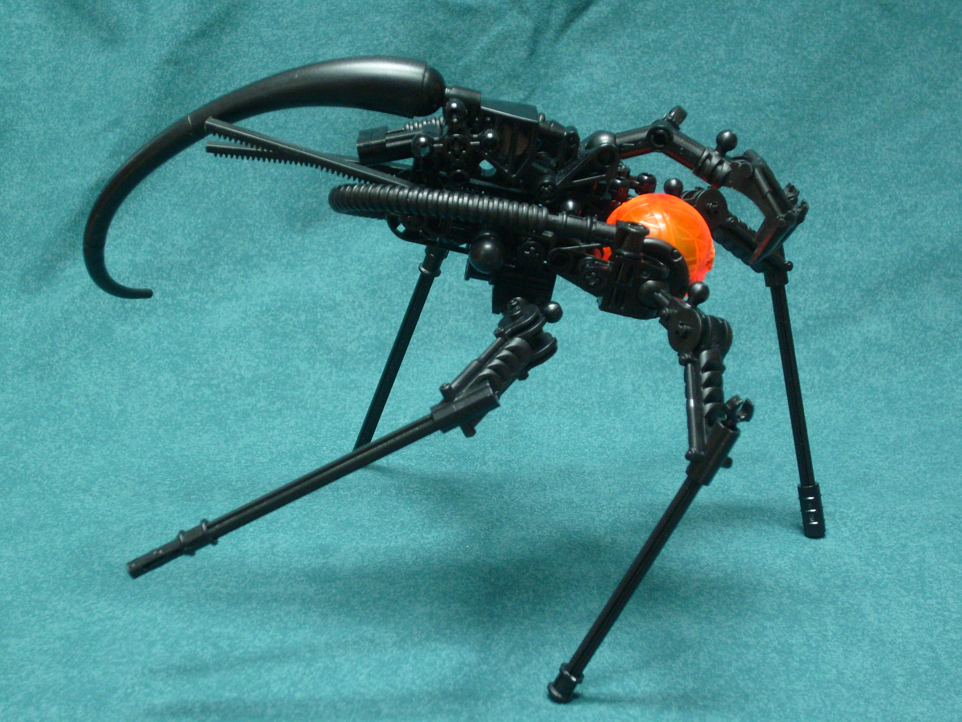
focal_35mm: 61
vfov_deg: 24.0
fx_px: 1695
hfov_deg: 31.7
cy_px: 361
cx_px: 481
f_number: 3.6
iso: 200
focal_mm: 10.3
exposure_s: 1/8
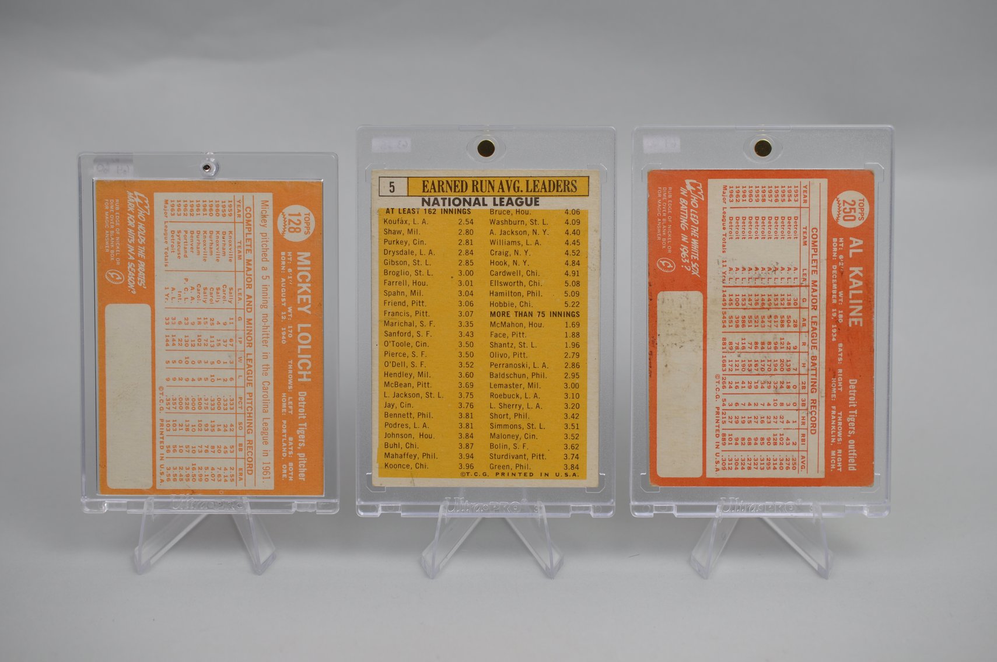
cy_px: 331
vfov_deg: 22.6
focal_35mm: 60
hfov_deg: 33.4
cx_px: 498
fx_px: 1660
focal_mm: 40
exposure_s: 1/100
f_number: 4.5
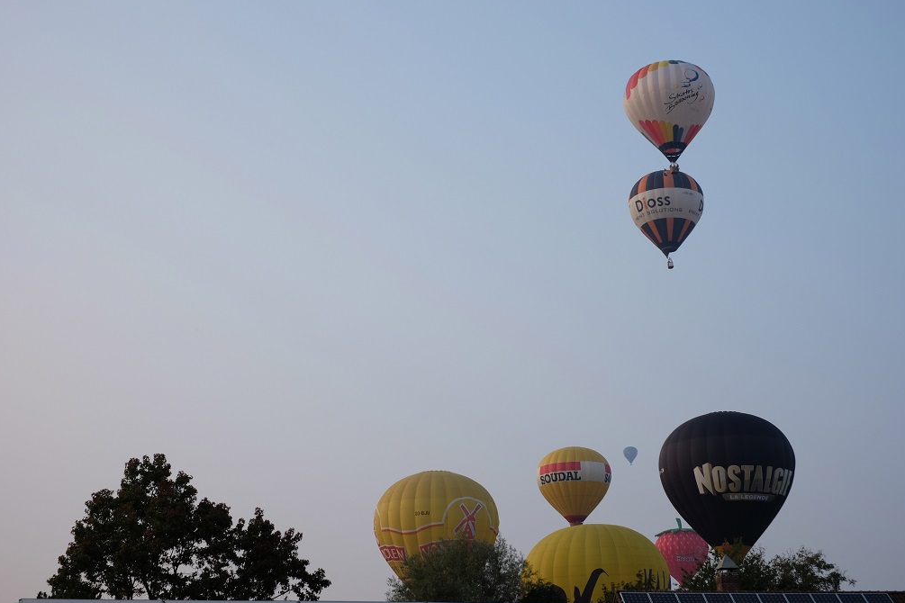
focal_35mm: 54
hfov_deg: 36.9
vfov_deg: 25.1
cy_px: 299
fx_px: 1357
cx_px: 457
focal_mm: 35
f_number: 4
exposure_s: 1/600
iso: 200
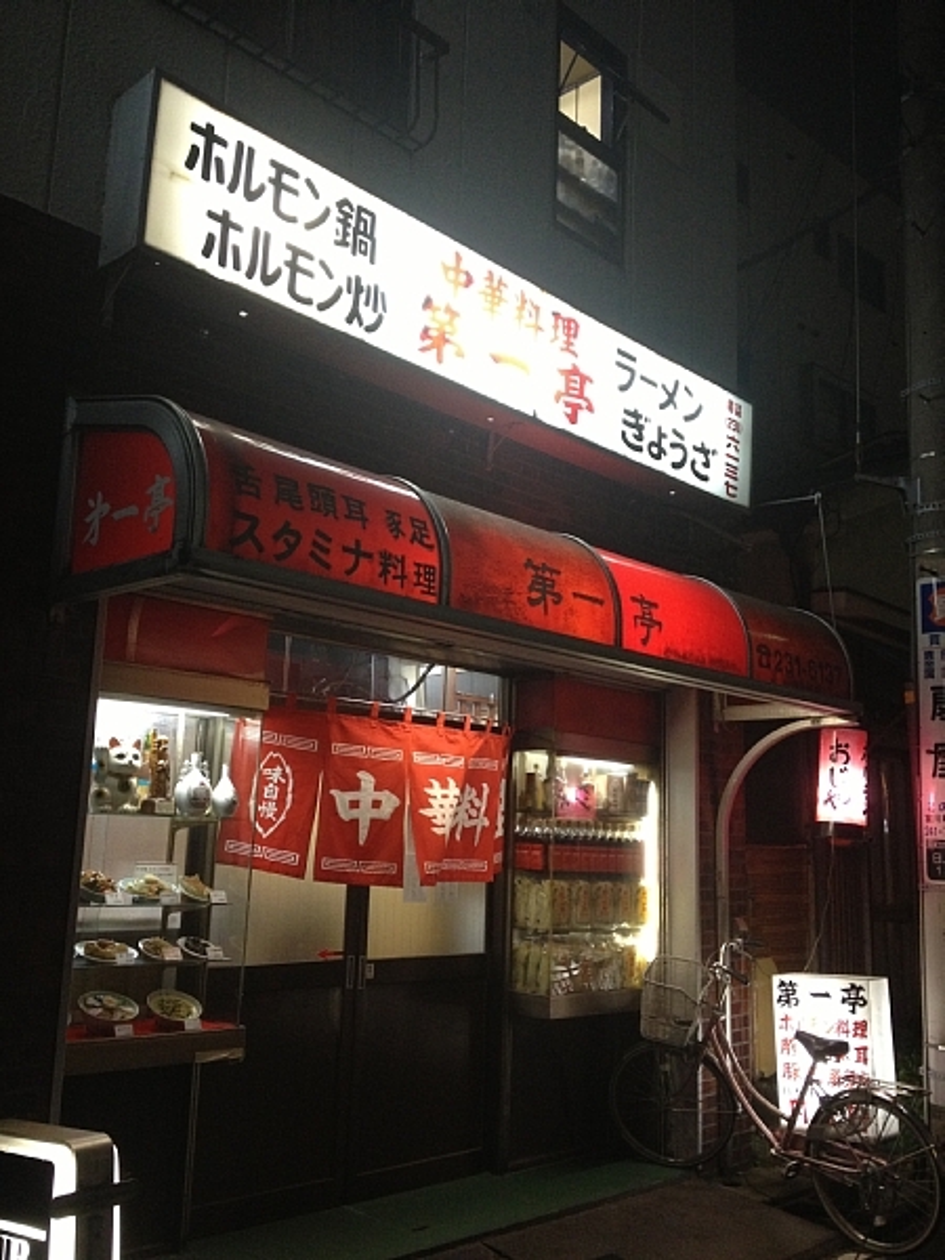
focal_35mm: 35
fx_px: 1274
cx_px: 472
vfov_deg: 52.6
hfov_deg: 40.7
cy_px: 630
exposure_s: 1/20
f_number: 2.4
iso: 200
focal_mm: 4.28
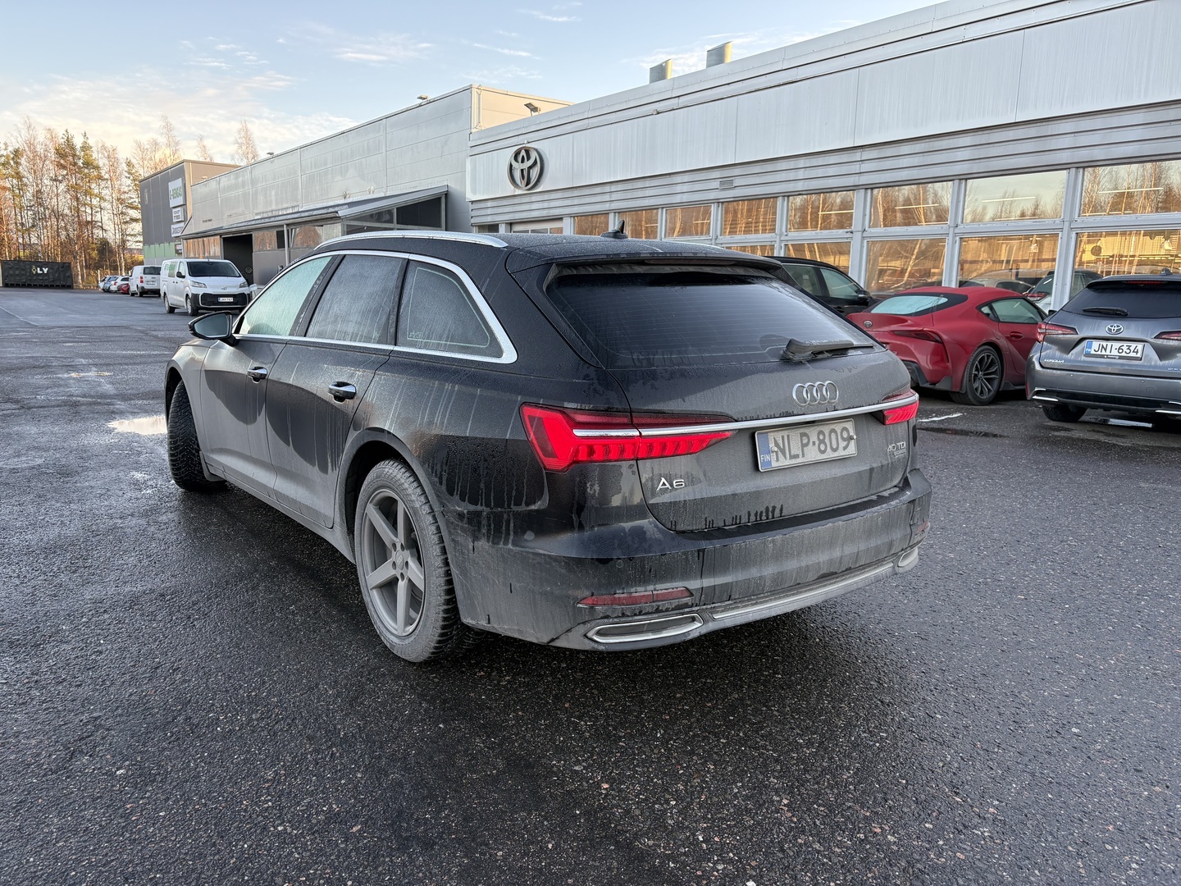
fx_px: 887
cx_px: 590
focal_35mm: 26
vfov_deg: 53.1
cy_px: 443
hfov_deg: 67.3
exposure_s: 1/238
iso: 64
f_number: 1.6
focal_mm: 5.96
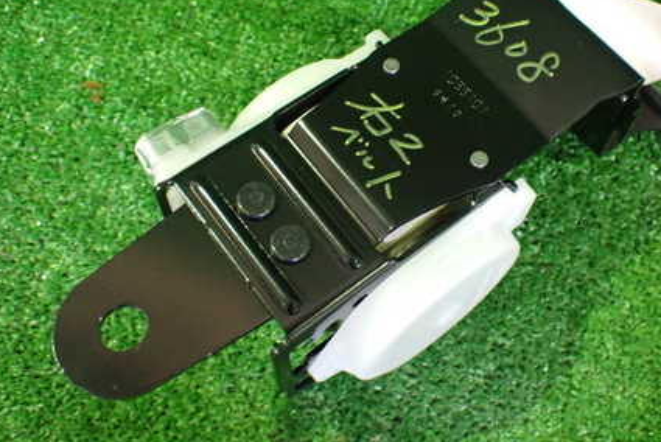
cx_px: 381
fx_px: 808
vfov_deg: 30.4
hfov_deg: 44.3
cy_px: 157
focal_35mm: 44
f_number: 2.3
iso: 1000
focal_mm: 5.4
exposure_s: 1/30
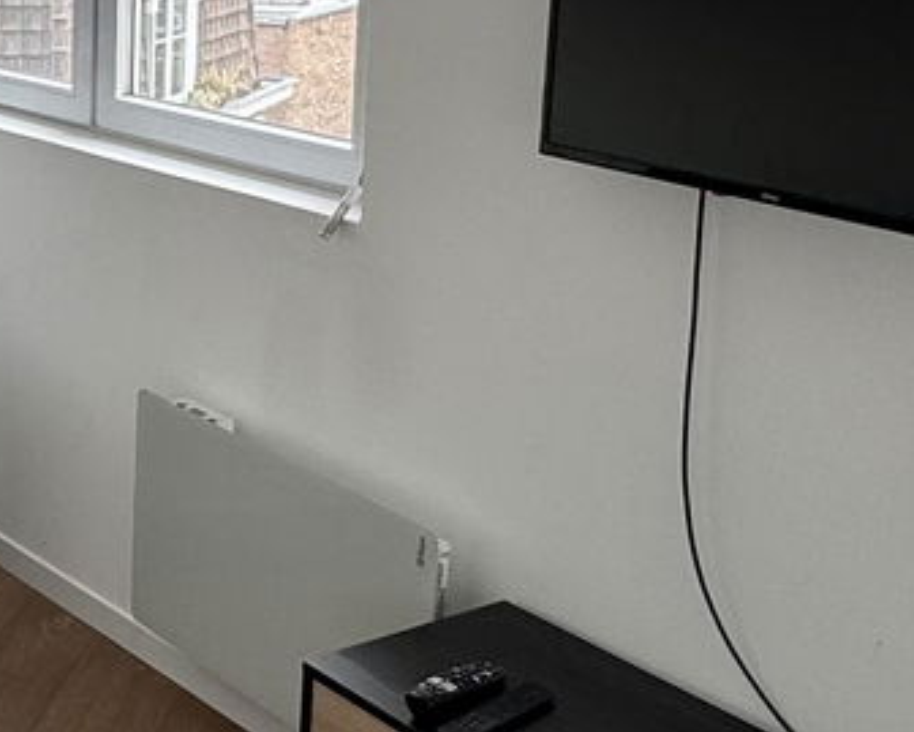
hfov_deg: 26.1
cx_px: -171
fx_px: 1759
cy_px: 125
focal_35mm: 65
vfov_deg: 23.1
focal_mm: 2.22
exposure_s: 1/99
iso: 64
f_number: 2.2
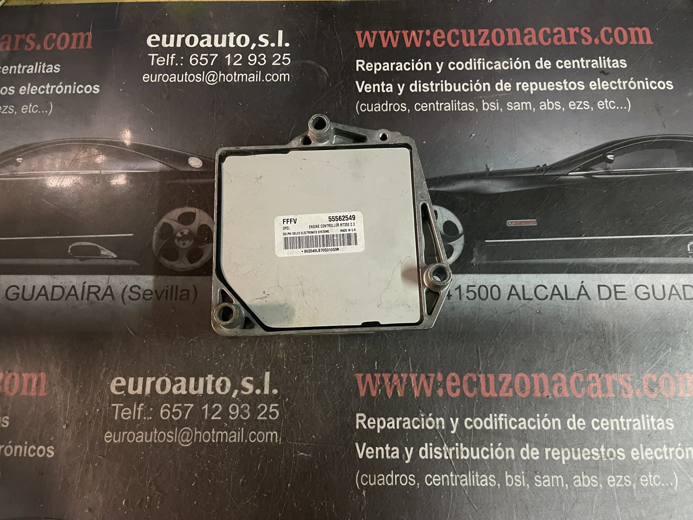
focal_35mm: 26
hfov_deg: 67.3
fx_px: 521
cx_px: 346
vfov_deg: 53.1
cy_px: 260
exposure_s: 1/25
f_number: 1.6
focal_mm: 5.1
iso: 640
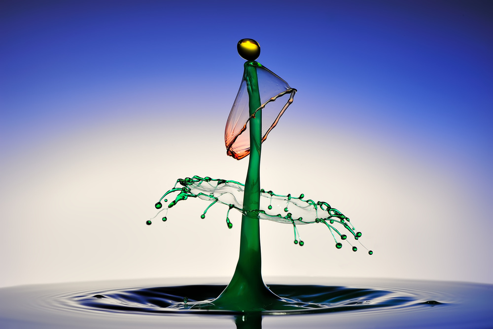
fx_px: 1437
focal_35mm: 105
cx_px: 246
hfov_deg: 19.5
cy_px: 164
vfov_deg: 13.0
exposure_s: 1/2
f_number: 18
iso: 320
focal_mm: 105
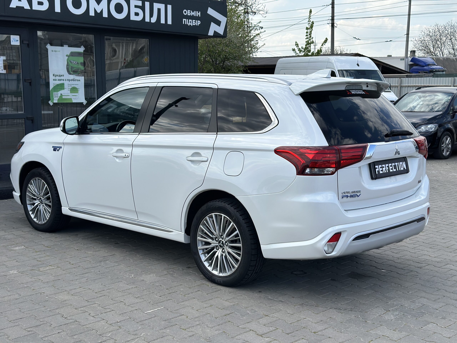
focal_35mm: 48
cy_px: 172
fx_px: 634
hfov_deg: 39.7
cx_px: 228
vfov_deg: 30.3
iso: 100
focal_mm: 6.86
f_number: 1.78
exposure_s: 1/3257
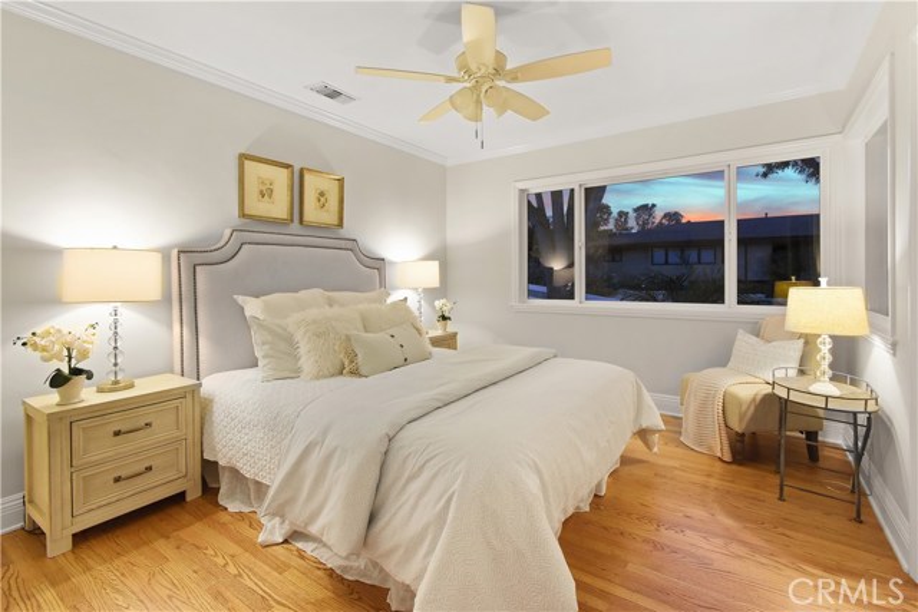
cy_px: 306
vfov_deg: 77.4
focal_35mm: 15
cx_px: 459
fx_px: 383
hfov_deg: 100.4
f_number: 8
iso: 1250
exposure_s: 1/5
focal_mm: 10
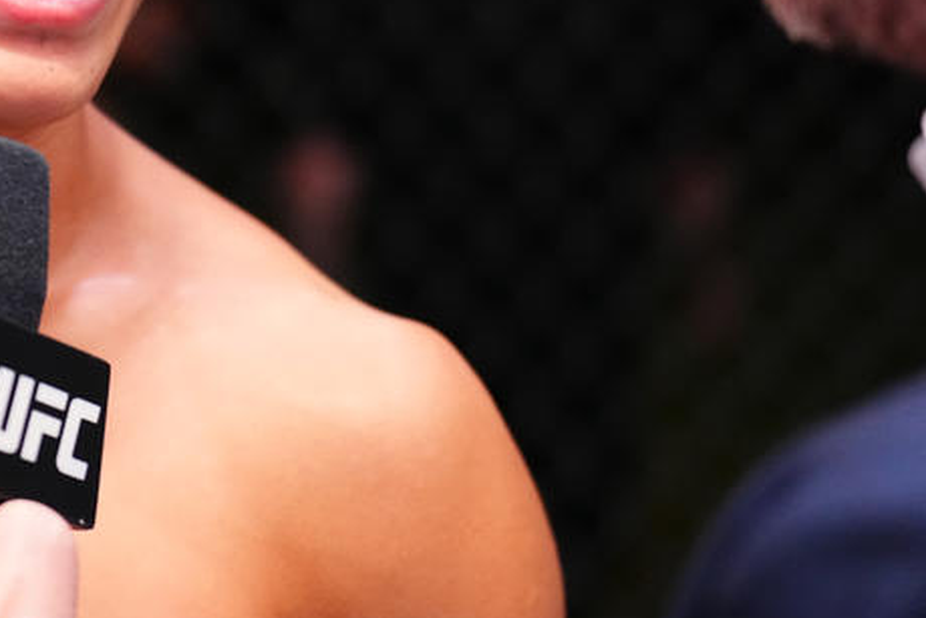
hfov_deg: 12.7
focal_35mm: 161
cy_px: -1
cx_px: 113
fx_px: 4142
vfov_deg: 8.5
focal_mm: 74
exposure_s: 1/1250
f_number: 2.8
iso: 5000
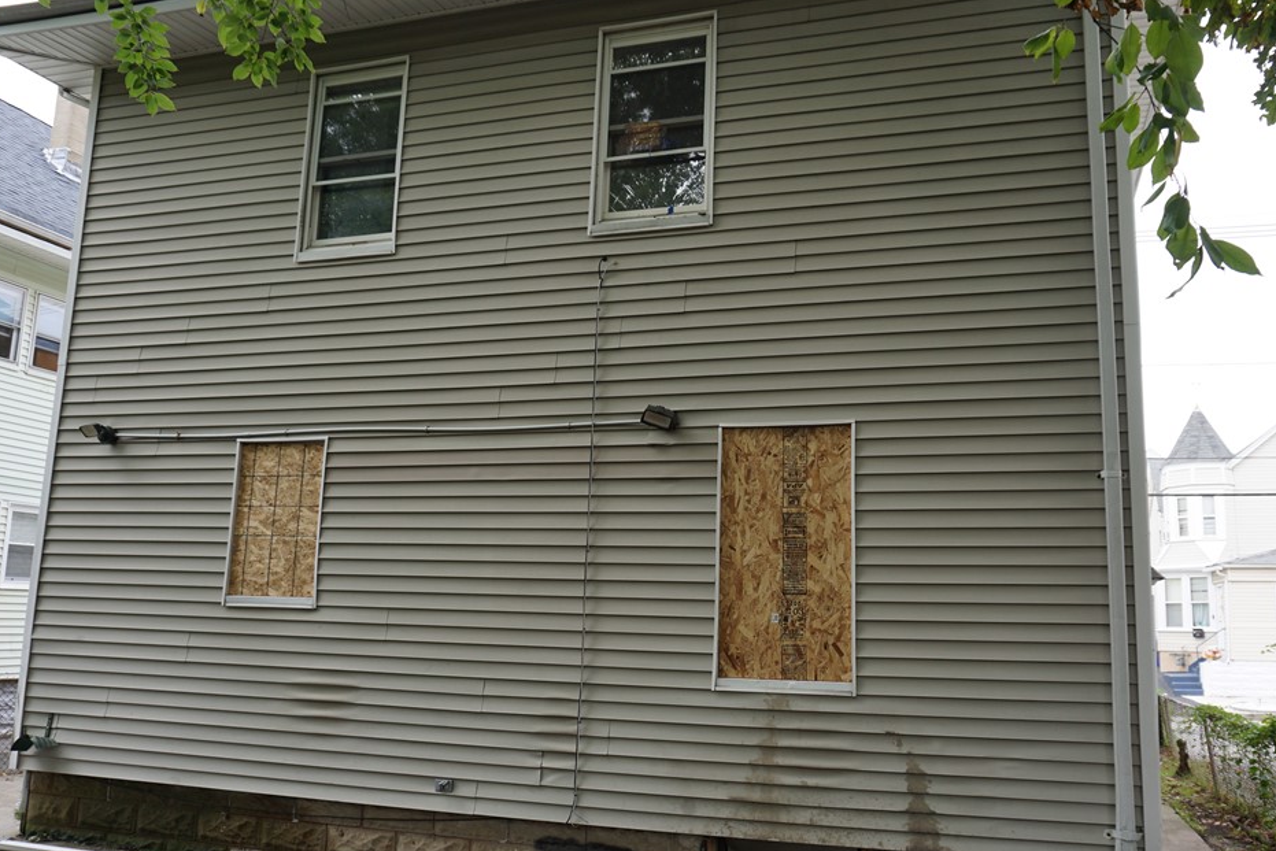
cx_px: 729
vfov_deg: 46.3
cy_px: 482
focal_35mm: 28
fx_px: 993
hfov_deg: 65.2
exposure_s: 1/80
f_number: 5
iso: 100
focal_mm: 16
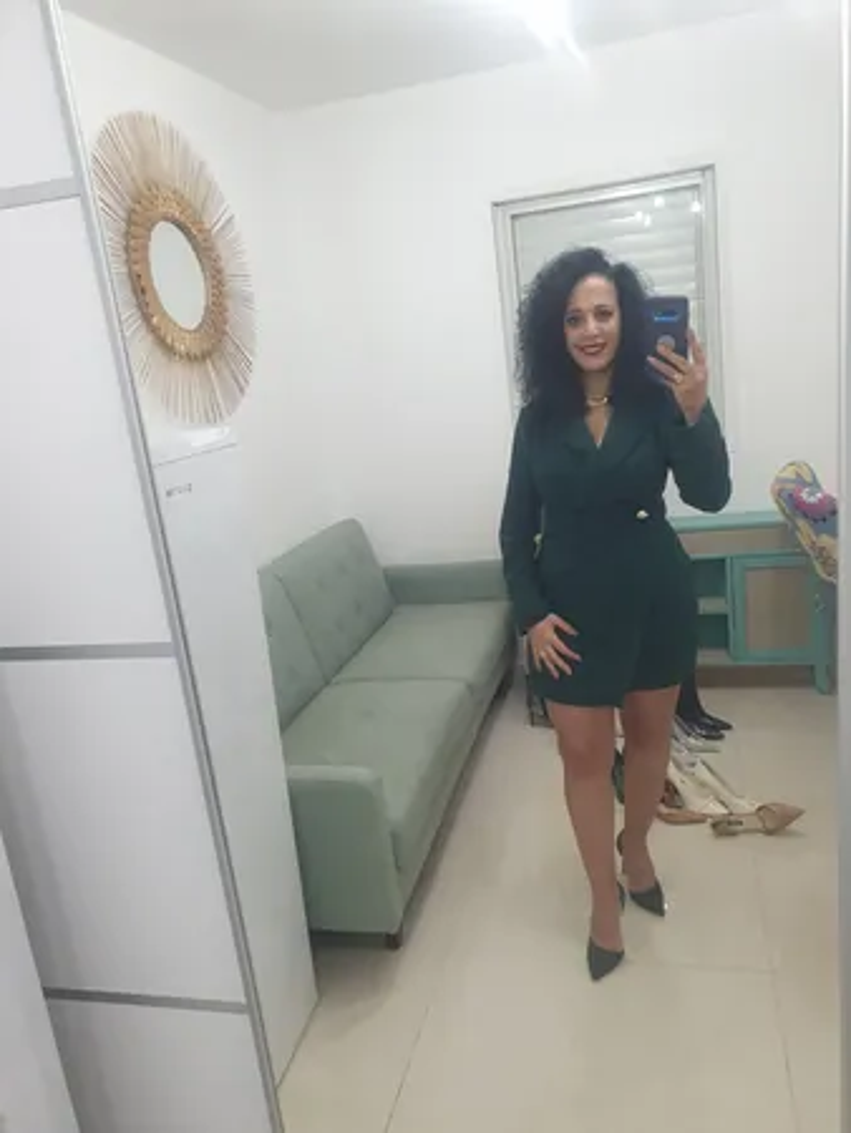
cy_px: 566
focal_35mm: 26
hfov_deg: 53.1
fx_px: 851
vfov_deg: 67.3
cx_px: 426
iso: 200
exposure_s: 1/50
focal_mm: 4.32
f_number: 2.4
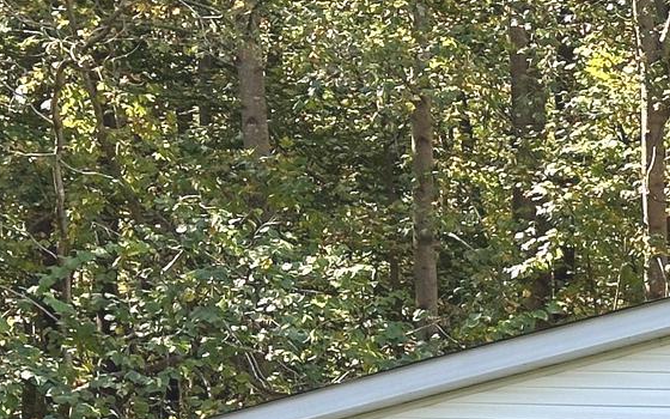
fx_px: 3396
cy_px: 528
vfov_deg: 7.0
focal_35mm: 186
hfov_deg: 10.7
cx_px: 1110
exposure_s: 1/538
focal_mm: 6.86
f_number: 1.78
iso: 64
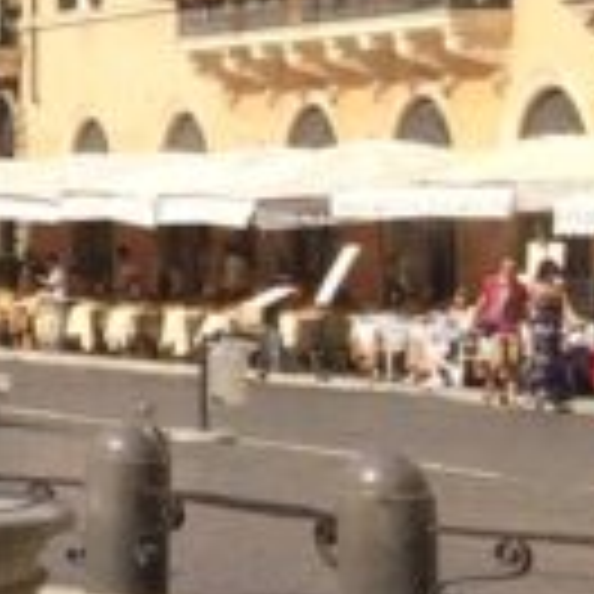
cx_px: -1588
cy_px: -54
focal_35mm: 210
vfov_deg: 8.3
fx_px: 4077
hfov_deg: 6.9
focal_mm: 4.15
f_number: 2.2
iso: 32
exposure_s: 1/1786
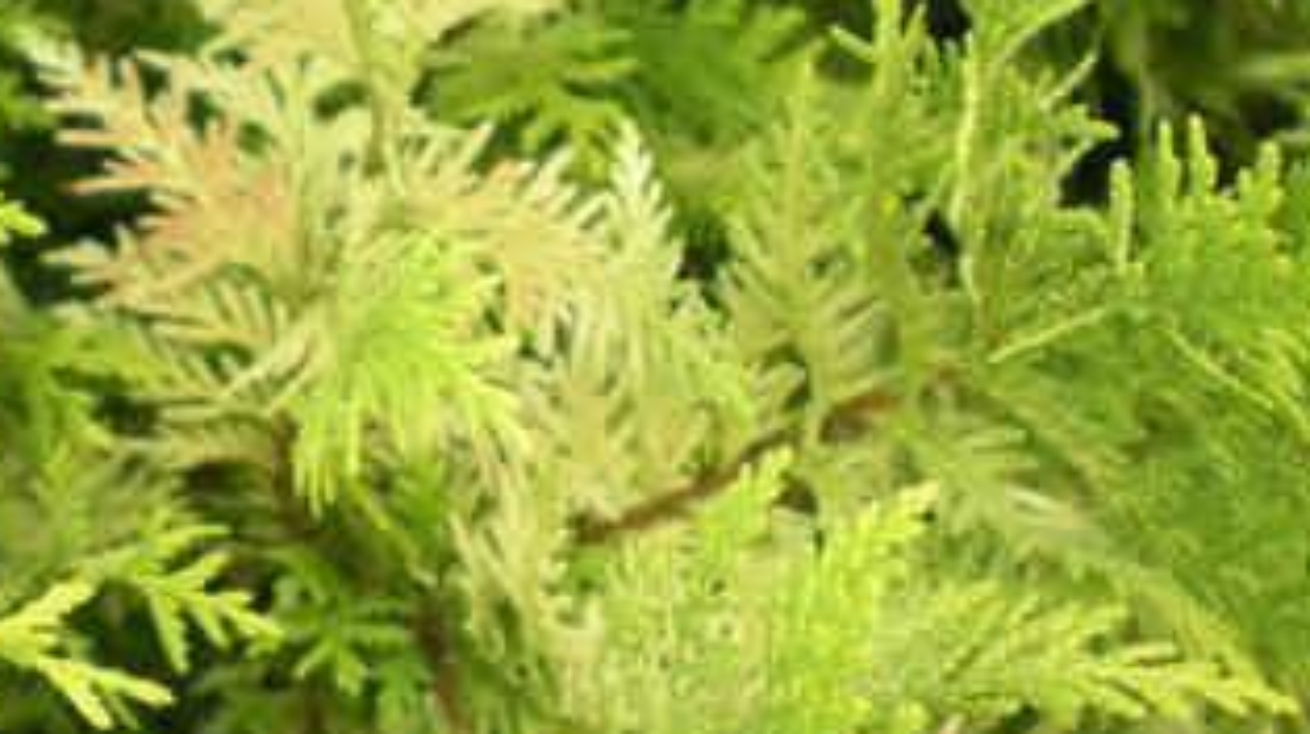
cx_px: 380
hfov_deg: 31.5
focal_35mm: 66
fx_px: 2291
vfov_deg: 18.2
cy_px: 377
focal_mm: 6.3
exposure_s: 1/80.7
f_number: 3.1
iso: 64
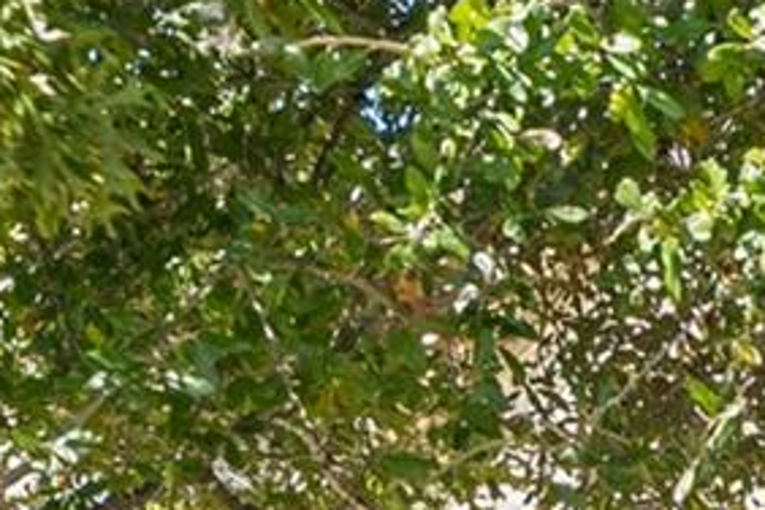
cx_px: 1359
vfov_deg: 6.9
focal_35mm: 189
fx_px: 4016
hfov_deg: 10.3
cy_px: 1228
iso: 125
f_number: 8
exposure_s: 1/80
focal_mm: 26
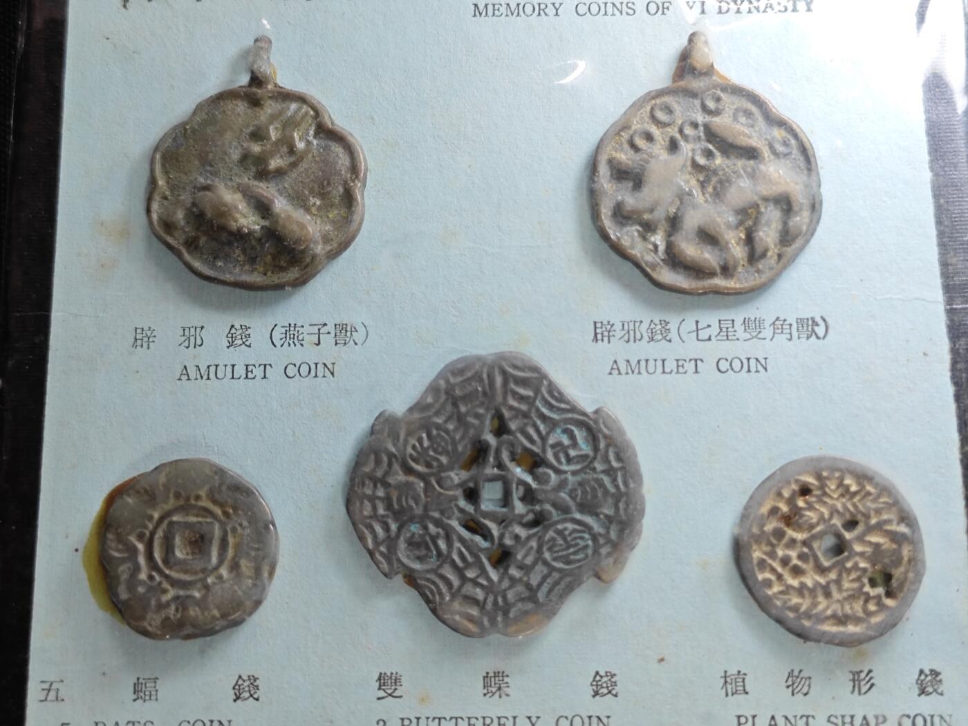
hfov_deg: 38.9
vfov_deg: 29.7
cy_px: 363
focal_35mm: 49
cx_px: 484
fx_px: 1370
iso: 250
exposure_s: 1/100
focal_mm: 5.84
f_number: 1.6
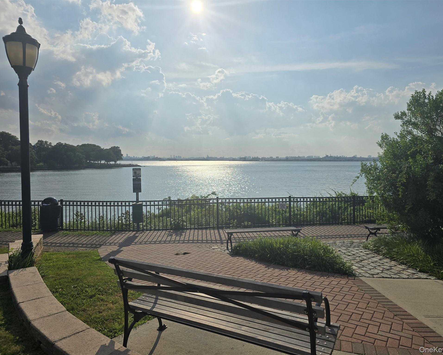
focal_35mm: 24
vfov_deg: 58.8
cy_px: 177
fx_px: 315
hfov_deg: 70.3
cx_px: 230
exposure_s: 1/3809
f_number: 1.7
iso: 12
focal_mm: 6.3
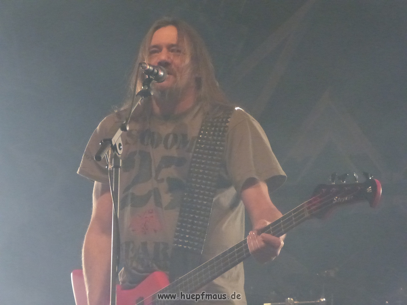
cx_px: 204
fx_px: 1611
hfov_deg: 14.4
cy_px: 152
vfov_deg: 10.8
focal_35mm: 137
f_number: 5.4
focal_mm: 24.4
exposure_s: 1/80
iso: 1600
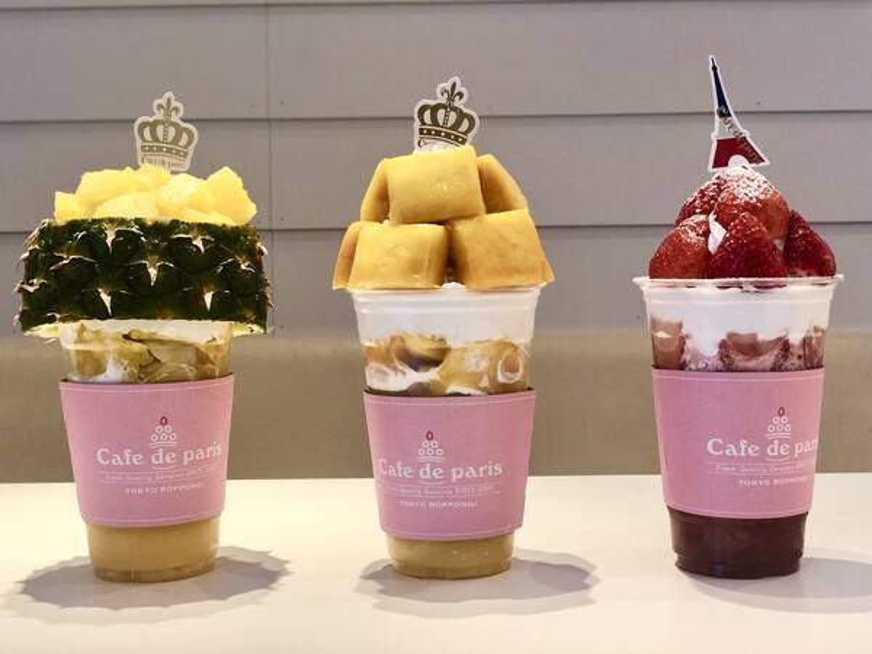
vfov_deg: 28.0
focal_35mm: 52
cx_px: 436
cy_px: 327
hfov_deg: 36.8
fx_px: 1310
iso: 80
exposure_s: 1/50
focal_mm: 6
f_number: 2.4
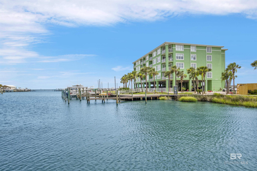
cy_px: 86
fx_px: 143
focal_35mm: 20
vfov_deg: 61.9
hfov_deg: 84.0
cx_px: 128
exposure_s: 1/640
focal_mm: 20
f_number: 11
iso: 200
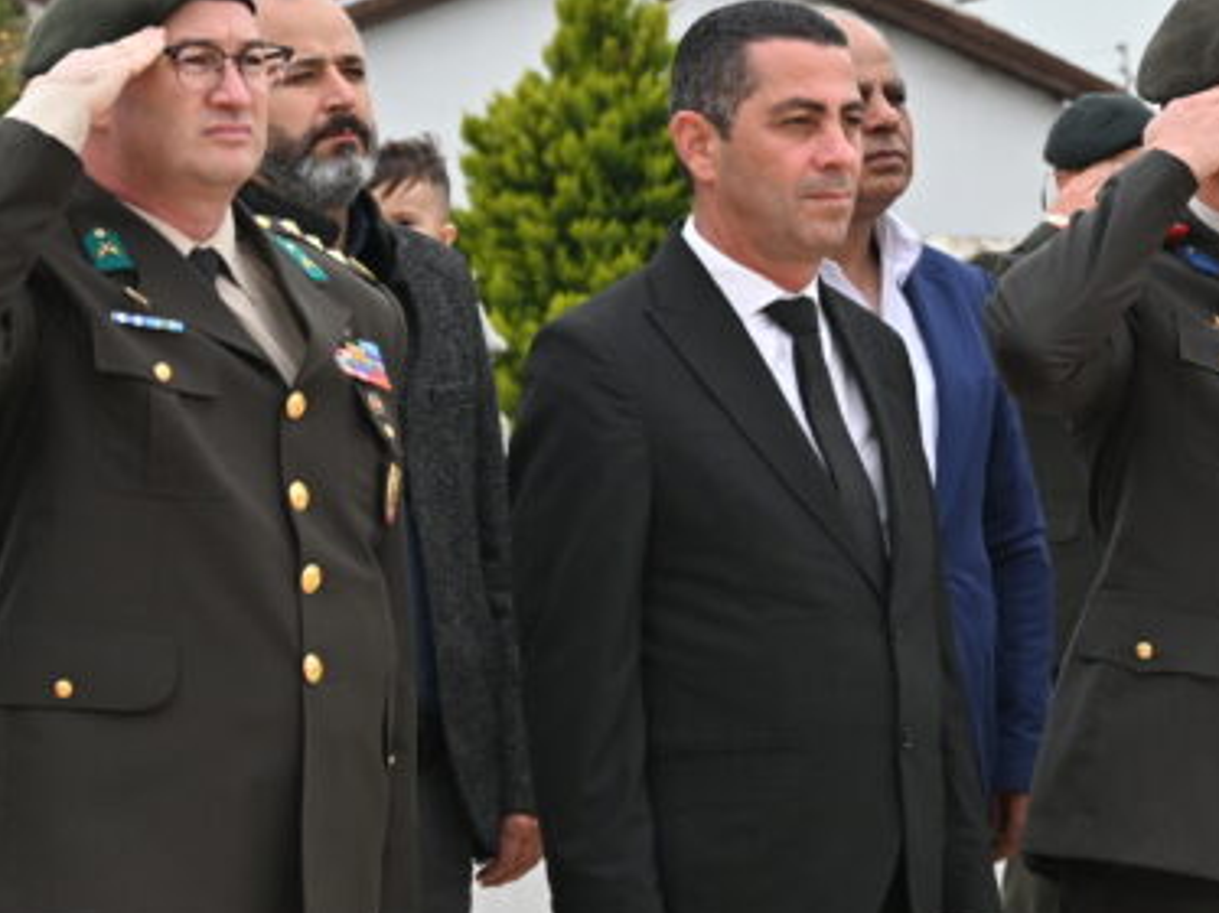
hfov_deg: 8.3
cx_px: 1398
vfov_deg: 6.3
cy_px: 194
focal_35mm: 237
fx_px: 8341
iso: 200
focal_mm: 60
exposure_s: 1/320
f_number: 6.3
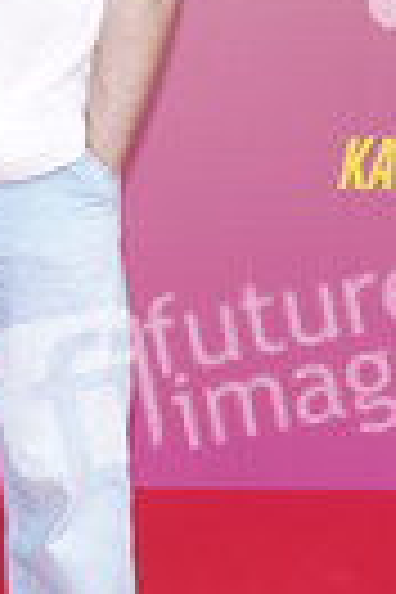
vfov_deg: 13.3
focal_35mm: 154
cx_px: -189
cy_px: 148
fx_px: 2541
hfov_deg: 8.7
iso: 320
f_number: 5.6
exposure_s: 1/160
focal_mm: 51
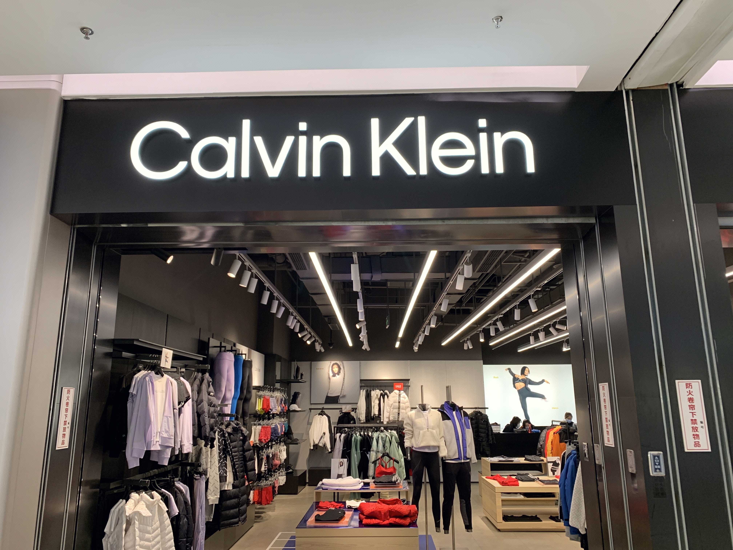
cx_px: 366
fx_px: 551
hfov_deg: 67.3
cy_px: 275
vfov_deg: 53.1
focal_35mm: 26
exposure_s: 1/100
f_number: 1.8
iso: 80
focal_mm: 4.25
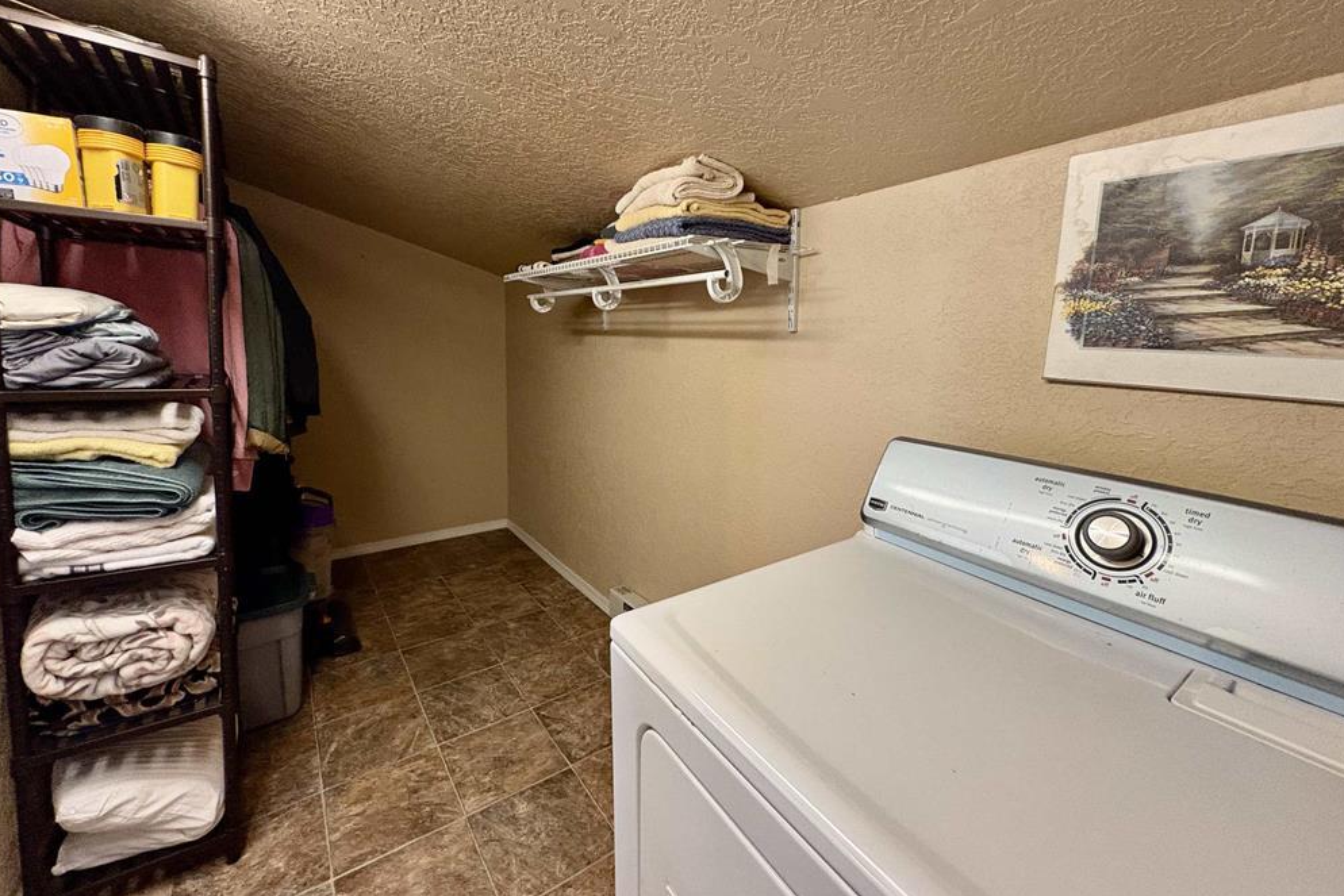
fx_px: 560
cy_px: 401
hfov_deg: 100.4
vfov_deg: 77.1
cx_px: 658
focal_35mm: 15
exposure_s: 1/60
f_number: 2.2
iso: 500
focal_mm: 2.22
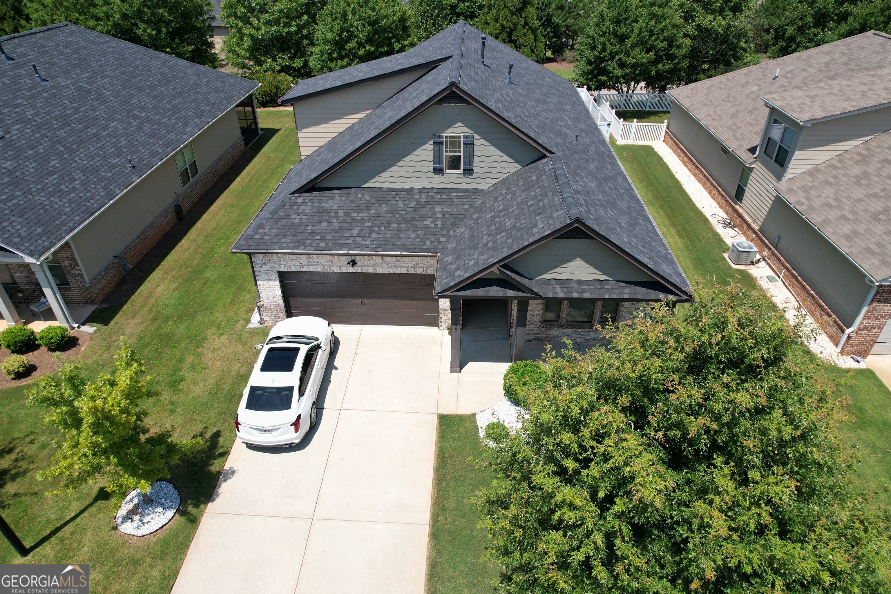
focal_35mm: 22
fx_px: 544
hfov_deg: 78.6
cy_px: 297
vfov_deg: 57.2
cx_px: 446
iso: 100
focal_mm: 8.38
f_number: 2.8
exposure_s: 1/1600
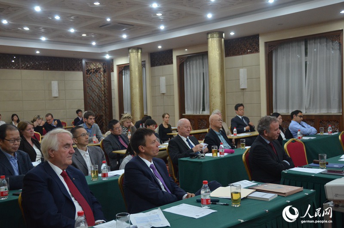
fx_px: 386
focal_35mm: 40
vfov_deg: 32.9
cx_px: 172
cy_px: 114
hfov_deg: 48.0
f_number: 4
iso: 1000
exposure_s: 1/30
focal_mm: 27
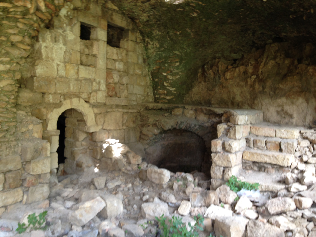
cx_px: 158
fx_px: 301
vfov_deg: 42.9
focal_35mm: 33
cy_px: 118
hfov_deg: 55.4
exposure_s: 1/20
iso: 50
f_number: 2.4
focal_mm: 4.12
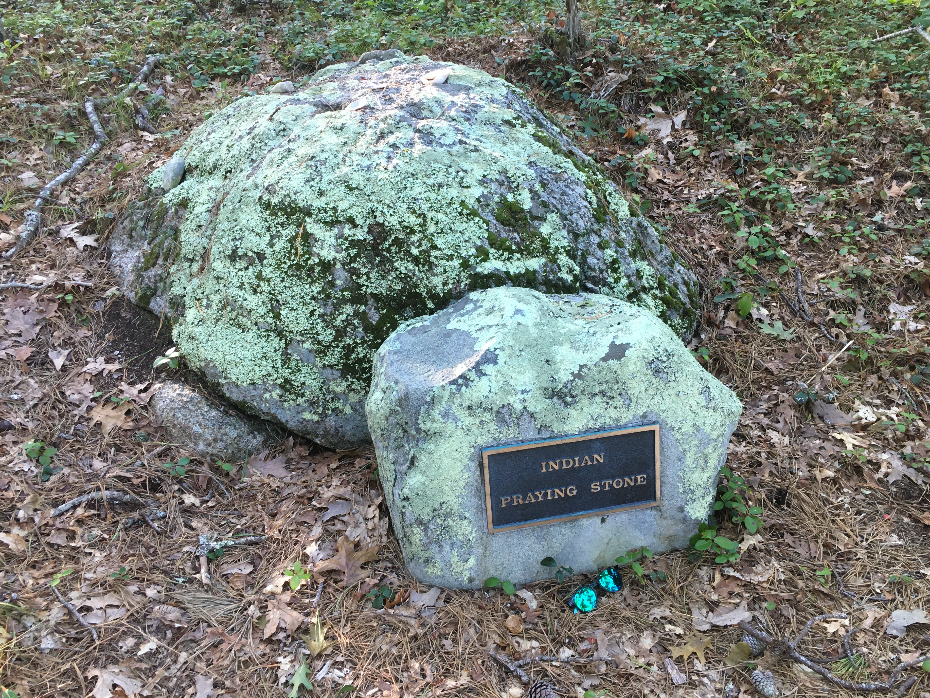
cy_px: 333
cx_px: 474
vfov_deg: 45.4
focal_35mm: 31
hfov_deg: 58.3
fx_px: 833
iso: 50
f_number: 2.2
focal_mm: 4.15
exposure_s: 1/30
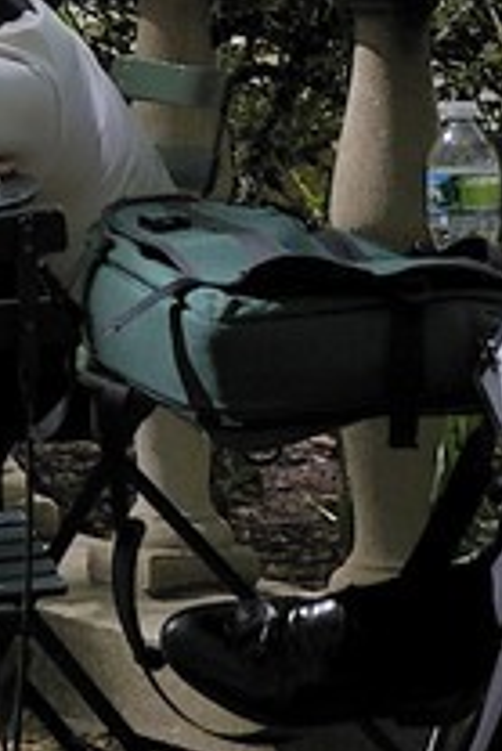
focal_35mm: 369
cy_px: -1191
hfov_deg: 3.7
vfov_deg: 5.4
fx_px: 7705
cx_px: 63
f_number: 7.1
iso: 200
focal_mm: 48
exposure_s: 1/160
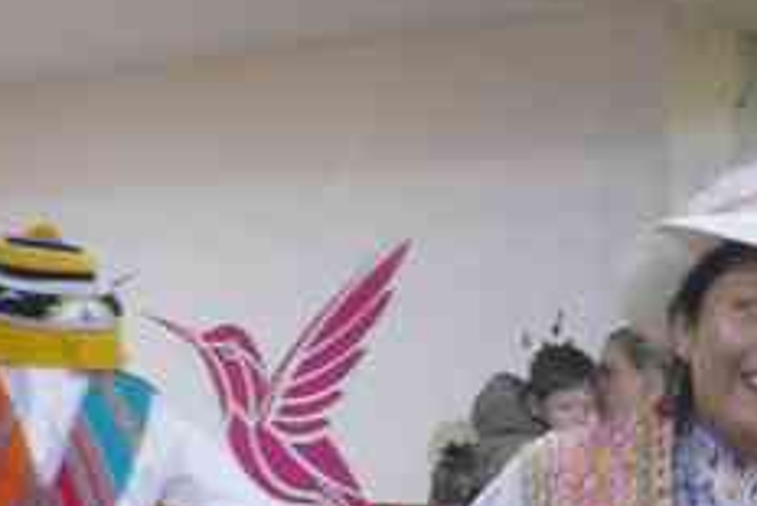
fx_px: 2630
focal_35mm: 125
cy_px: 646
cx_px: 439
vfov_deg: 10.7
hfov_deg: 16.4
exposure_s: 1/50
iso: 1600
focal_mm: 10.5
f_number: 3.1
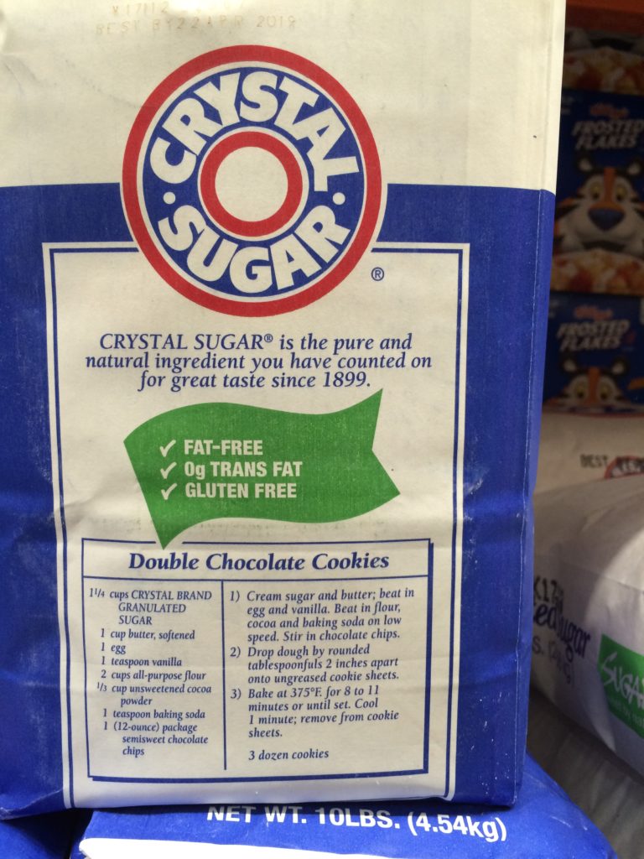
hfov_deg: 48.2
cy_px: 430
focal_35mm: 29
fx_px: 719
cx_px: 322
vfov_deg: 61.7
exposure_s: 1/30
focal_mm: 4.15
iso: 100
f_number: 2.2
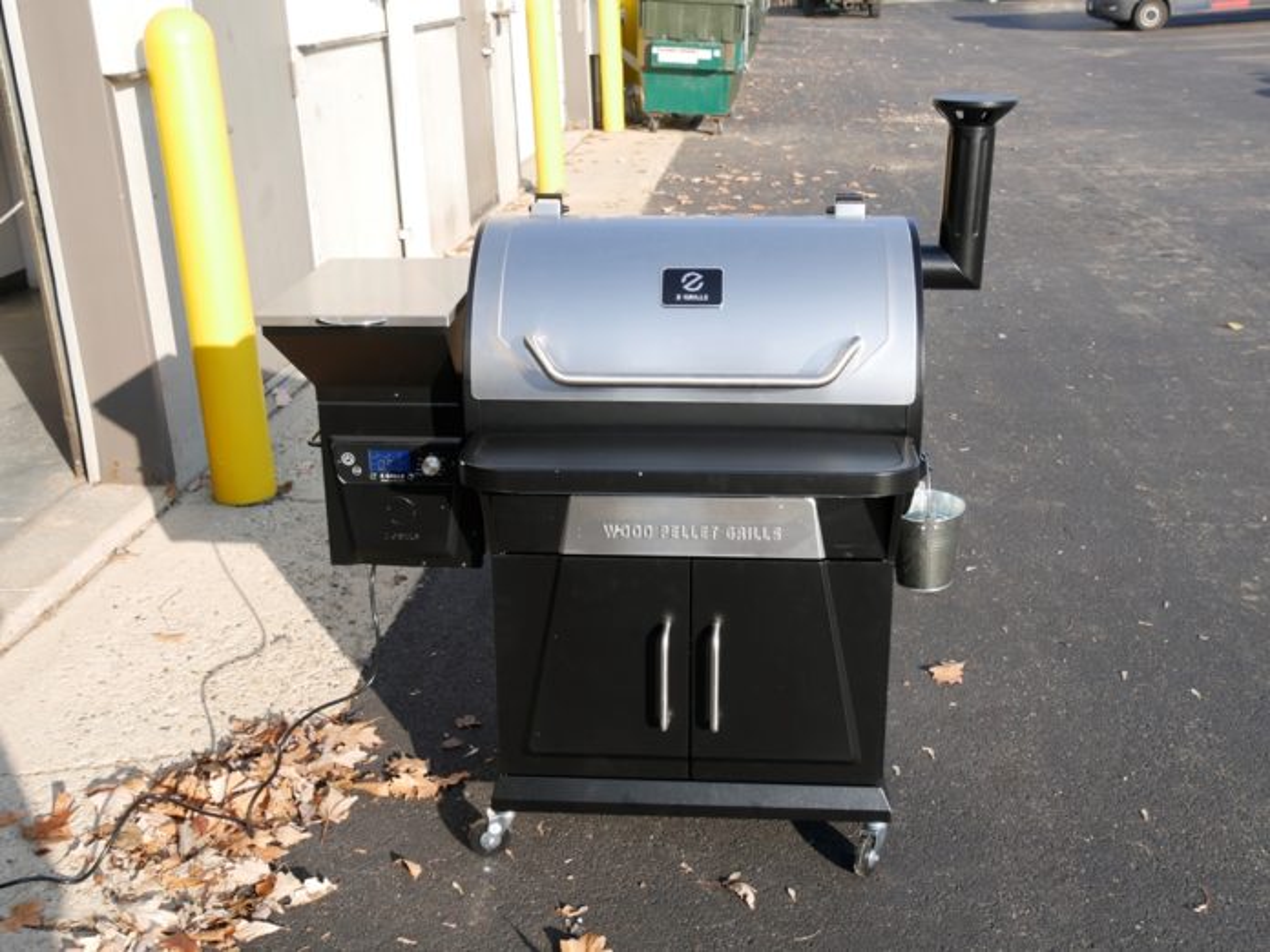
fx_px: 1394
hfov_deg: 49.0
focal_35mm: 38
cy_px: 476
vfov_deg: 37.7
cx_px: 635
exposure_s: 1/250
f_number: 6.3
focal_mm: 19
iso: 200
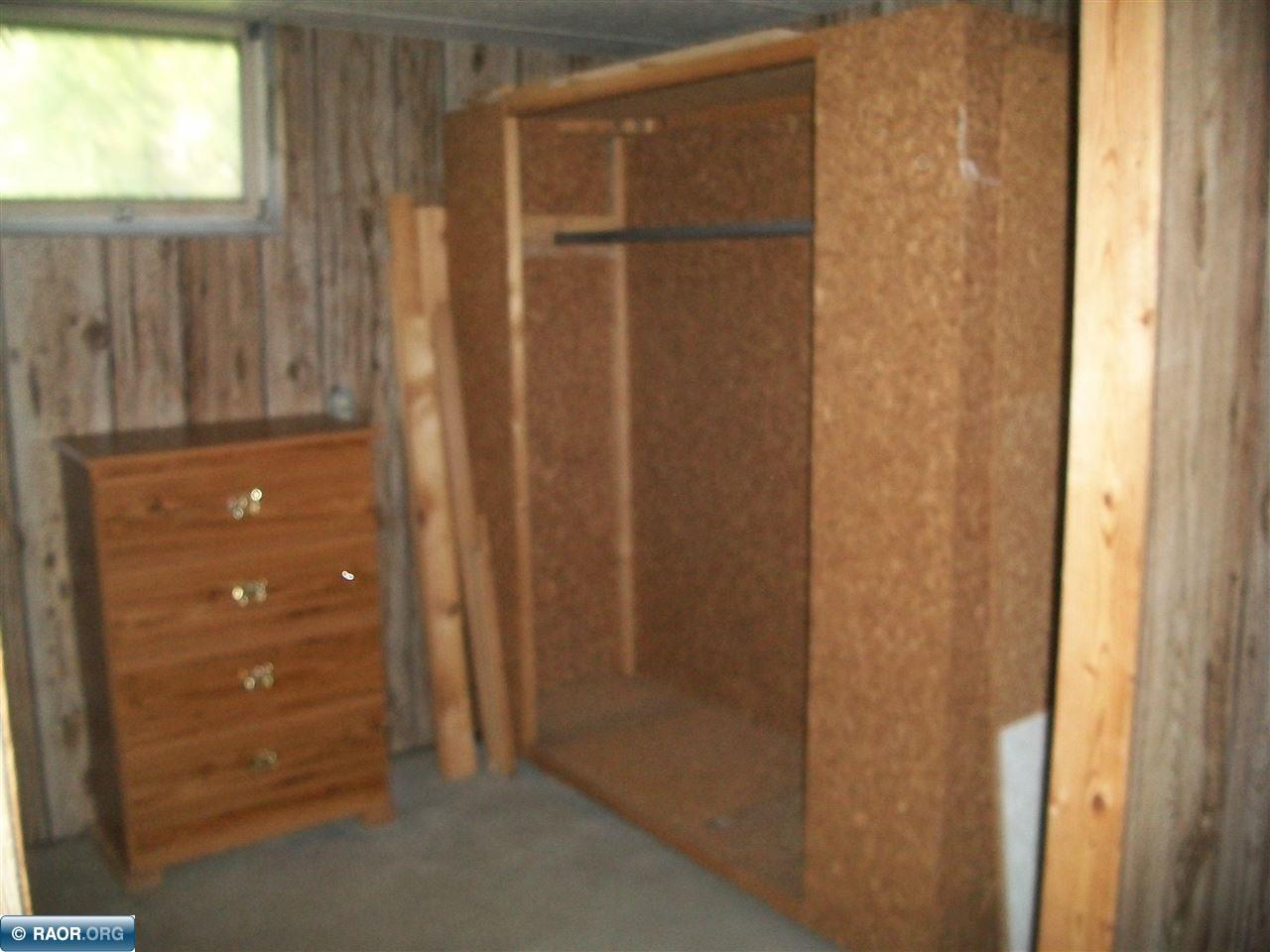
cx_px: 635
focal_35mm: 32
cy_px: 476
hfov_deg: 56.8
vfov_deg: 44.2
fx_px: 1174
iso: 240
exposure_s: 1/60
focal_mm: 5.7
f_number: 2.9
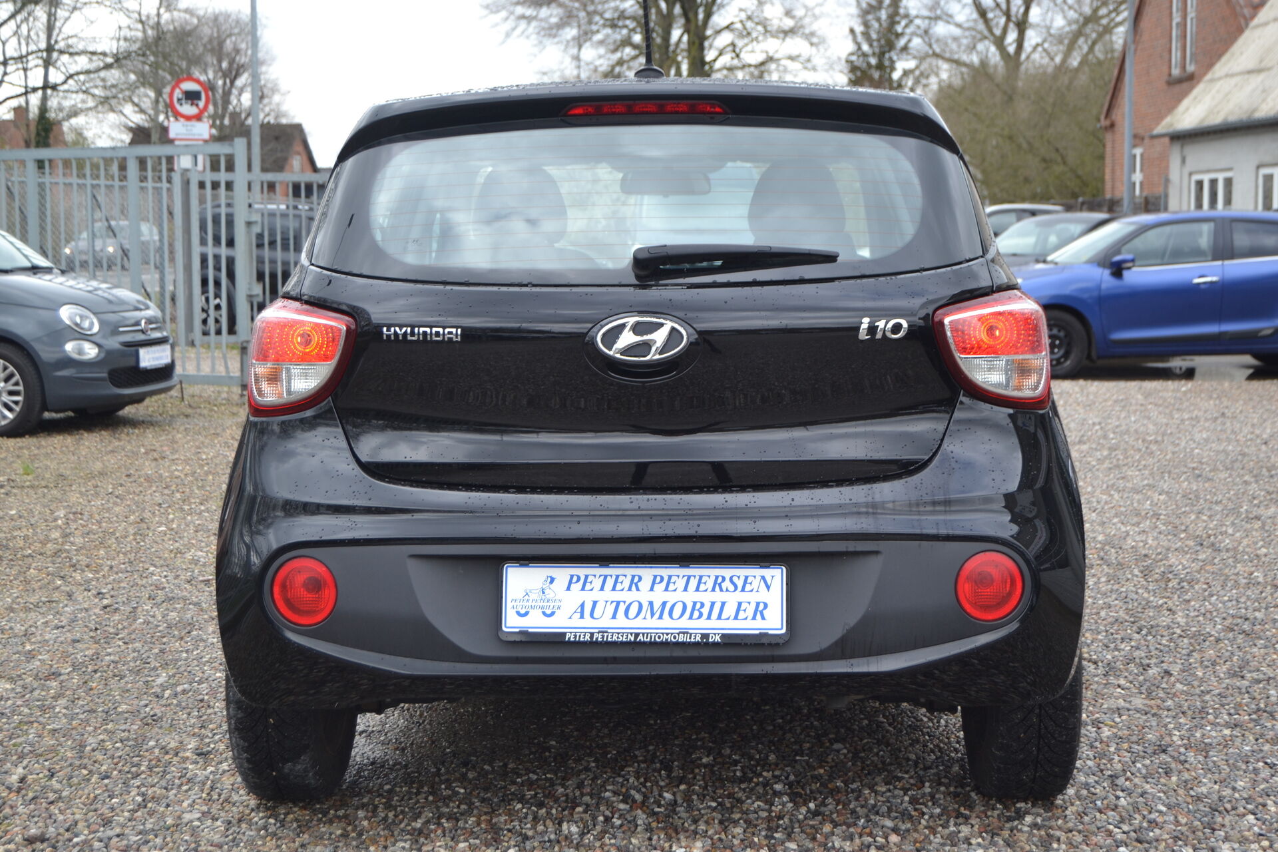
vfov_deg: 25.8
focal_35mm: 52
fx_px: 1864
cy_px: 426
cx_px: 639
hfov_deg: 37.9
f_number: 5.6
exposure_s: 1/125
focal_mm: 35
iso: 110
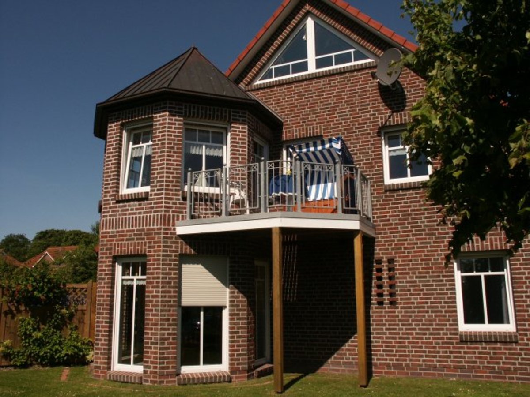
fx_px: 475
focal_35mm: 31
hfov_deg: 58.4
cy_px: 198
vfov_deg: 45.4
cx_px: 265
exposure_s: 1/500
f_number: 8
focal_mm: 7.97
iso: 100
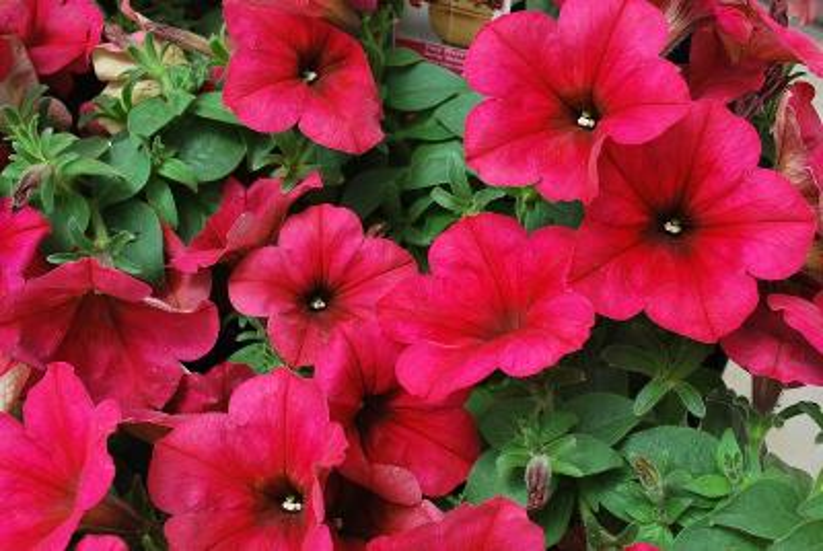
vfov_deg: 30.9
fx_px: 996
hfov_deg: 44.9
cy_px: 276
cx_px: 412
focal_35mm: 44
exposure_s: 1/60
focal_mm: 29
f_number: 8
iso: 160
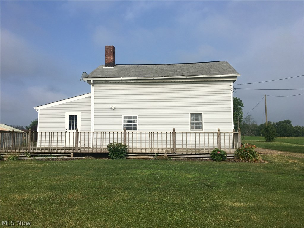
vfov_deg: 48.2
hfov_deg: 61.7
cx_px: 152
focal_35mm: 29
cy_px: 114
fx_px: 255
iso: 25
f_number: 2.2
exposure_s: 1/2959
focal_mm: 4.15
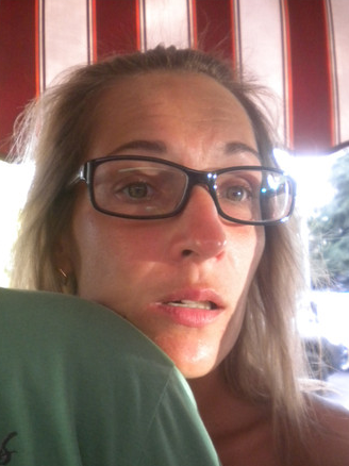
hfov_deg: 35.9
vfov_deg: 46.7
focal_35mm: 40
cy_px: 263
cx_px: 168
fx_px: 538
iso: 400
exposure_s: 1/153
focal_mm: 6.3
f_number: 3.1
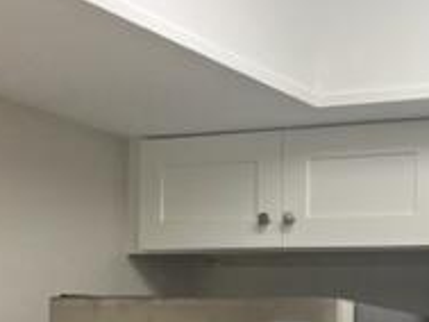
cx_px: 456
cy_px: 469
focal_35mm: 88
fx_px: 1091
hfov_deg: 21.3
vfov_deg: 15.6
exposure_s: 1/120
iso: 40
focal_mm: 5.7
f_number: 1.5
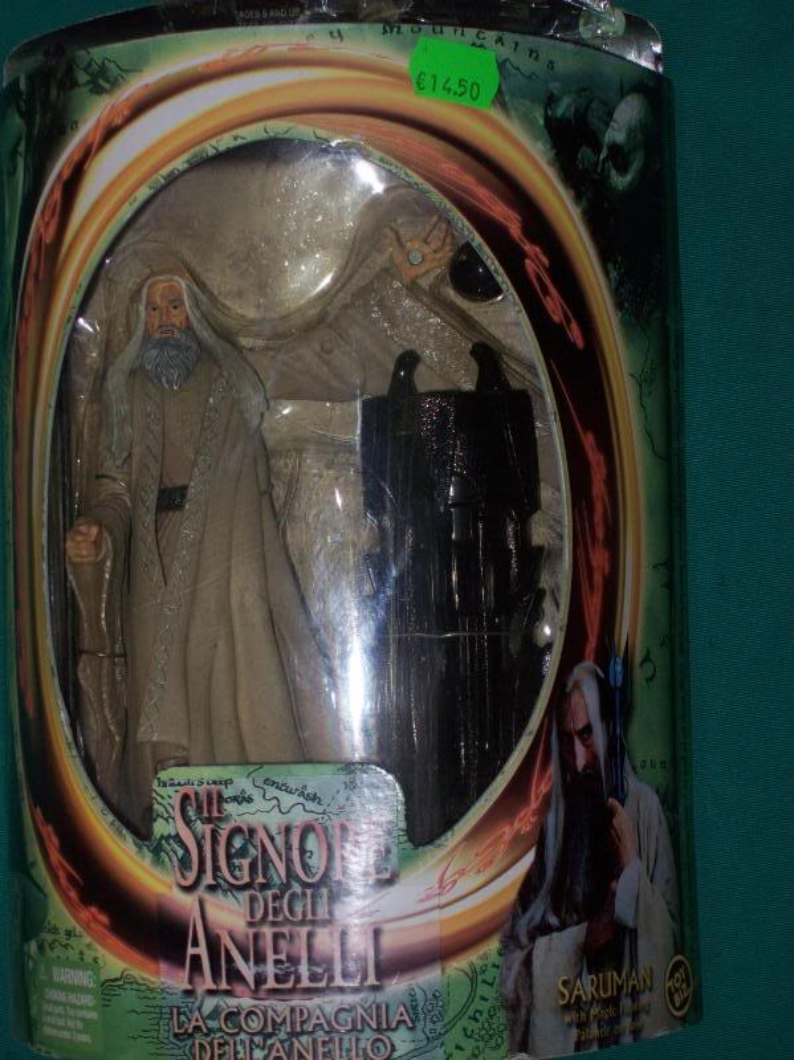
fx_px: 2664
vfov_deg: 22.5
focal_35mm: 87
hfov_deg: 17.0
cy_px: 530
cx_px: 397
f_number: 4.3
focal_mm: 14.3
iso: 80
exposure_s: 1/112
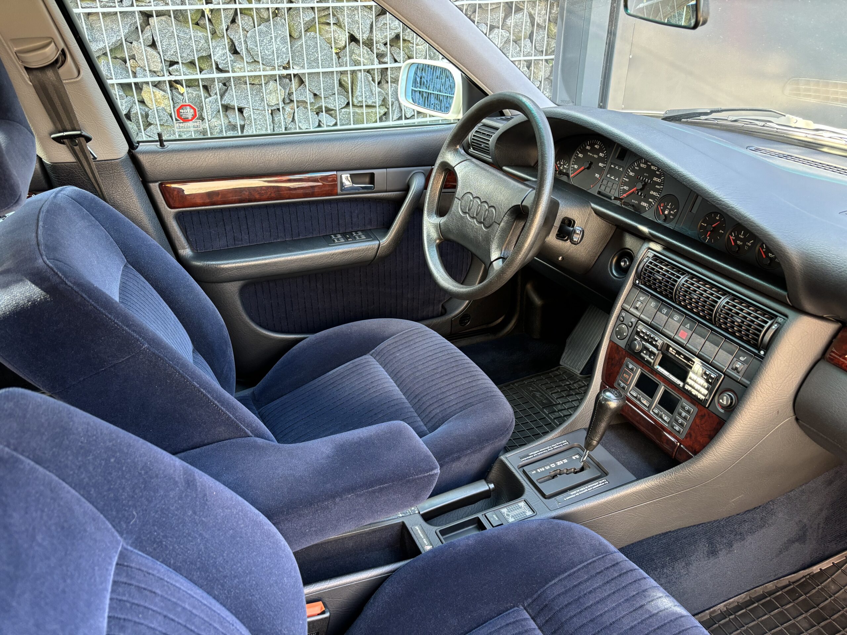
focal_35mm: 26
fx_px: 636
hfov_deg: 67.3
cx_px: 424
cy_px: 318
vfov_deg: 53.1
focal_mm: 5.96
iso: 125
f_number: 1.6
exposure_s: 1/61
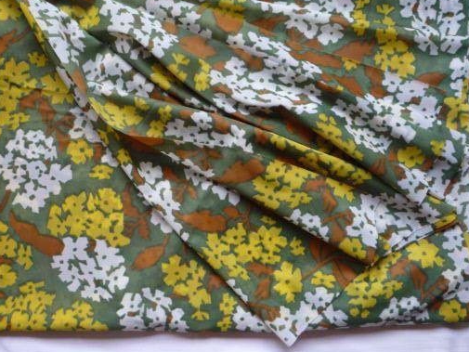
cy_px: 164
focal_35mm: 38
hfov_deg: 48.9
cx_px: 205
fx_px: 515
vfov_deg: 37.7
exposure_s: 1/30
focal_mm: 5.2
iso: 160
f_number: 3.3
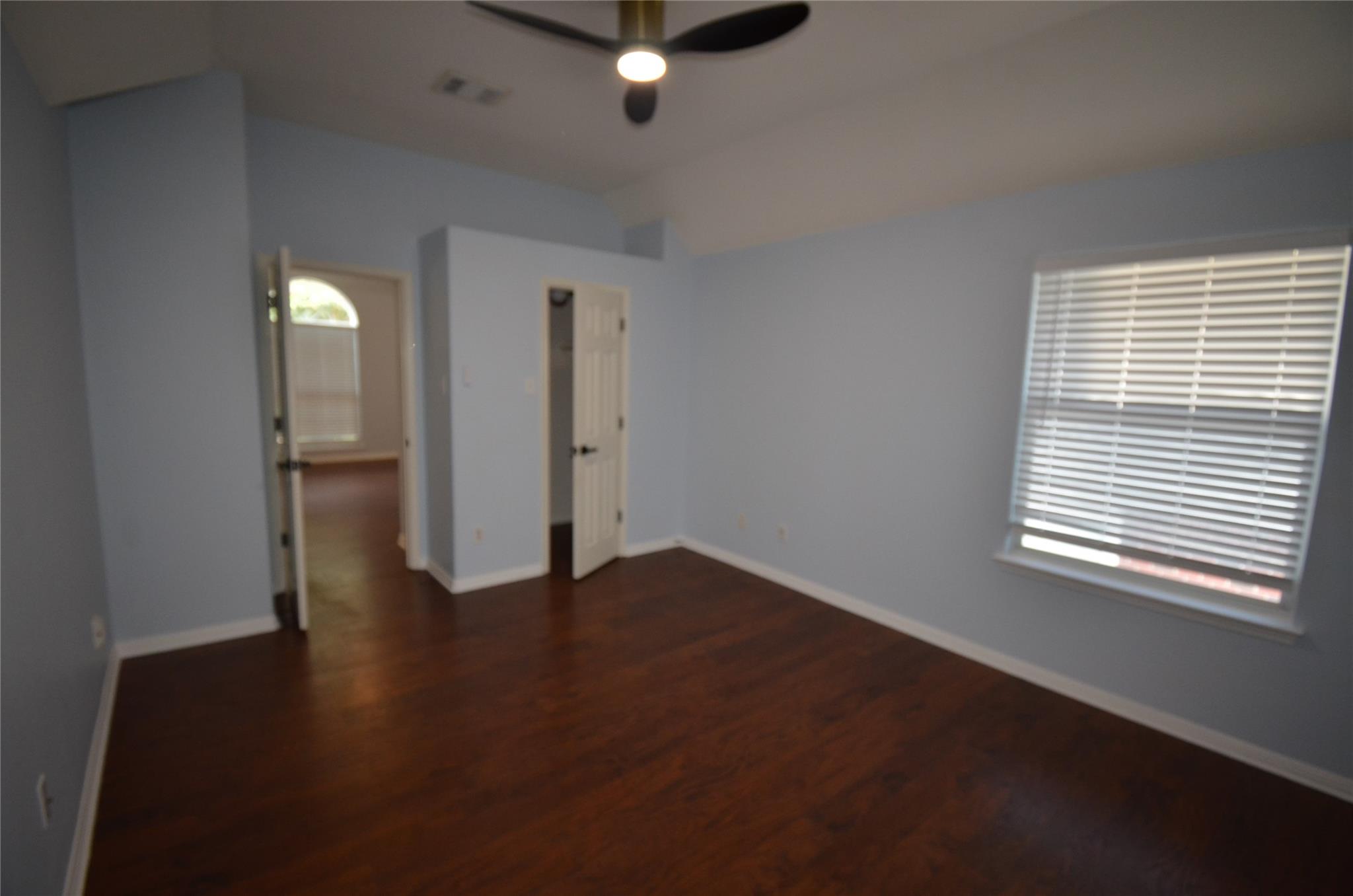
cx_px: 676
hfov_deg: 100.5
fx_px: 563
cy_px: 448
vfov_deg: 77.1
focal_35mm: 15
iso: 640
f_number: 4.5
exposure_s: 1/60
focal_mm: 10
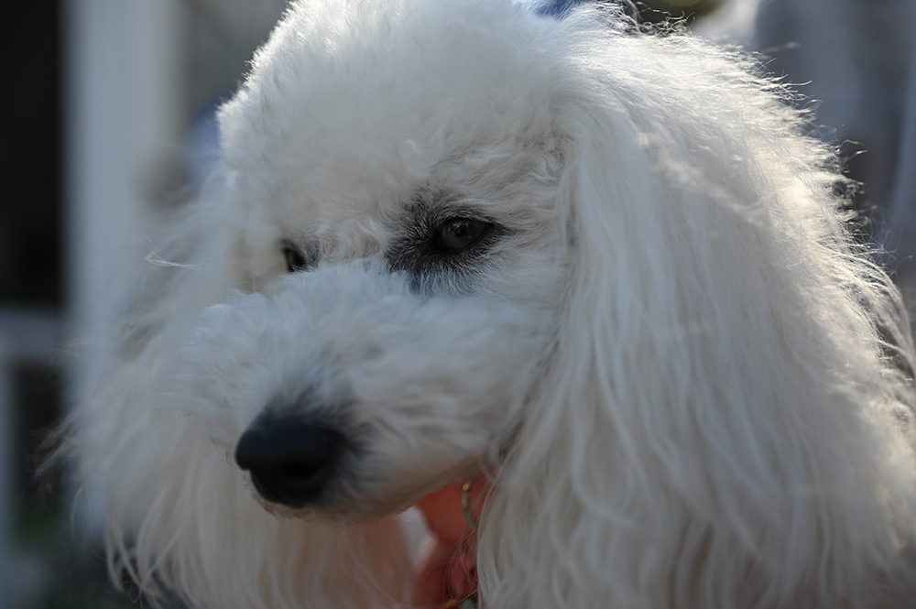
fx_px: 1271
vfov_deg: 26.9
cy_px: 304
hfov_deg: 39.6
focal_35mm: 50
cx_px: 458
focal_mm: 50
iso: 100
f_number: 3.5
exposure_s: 1/640
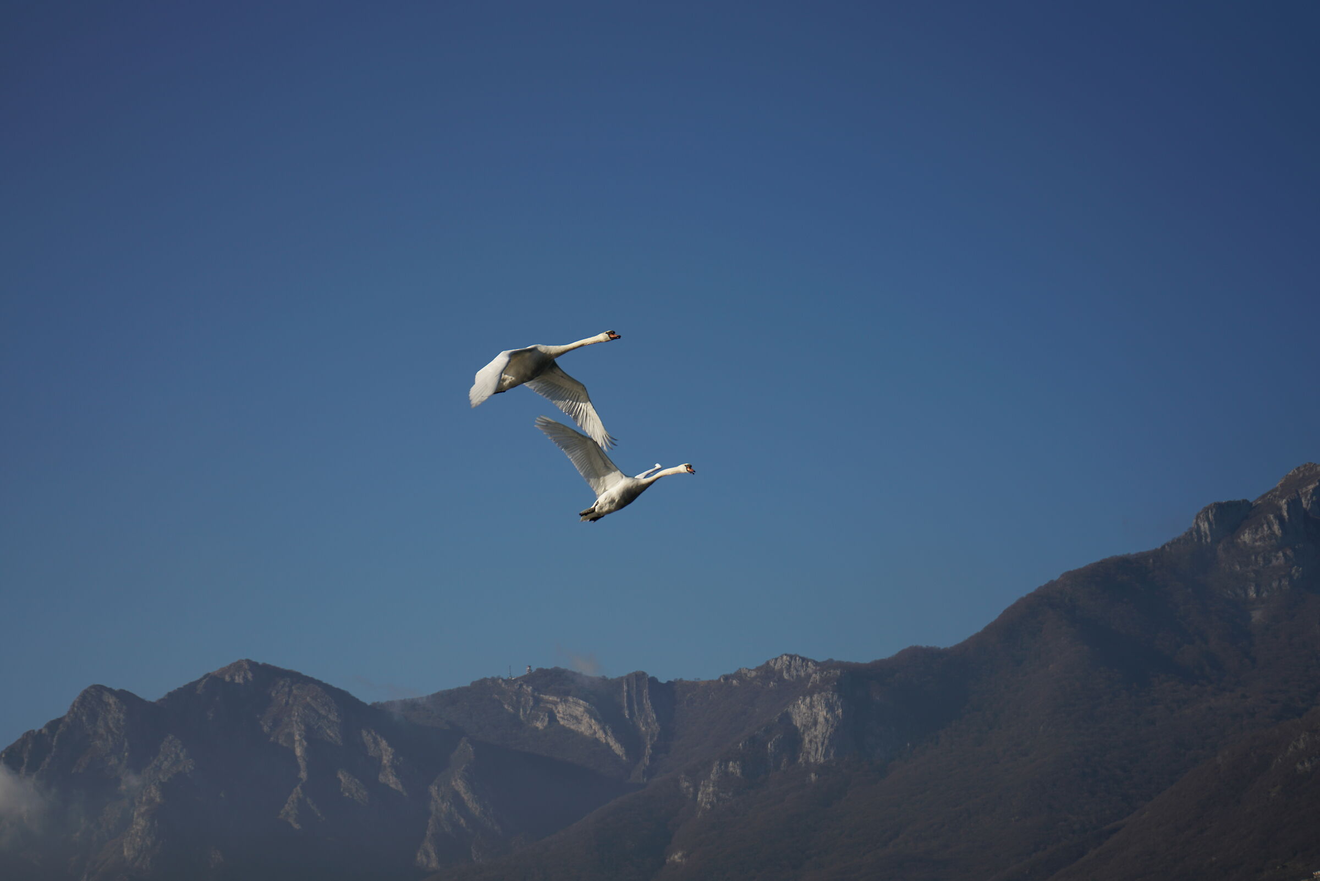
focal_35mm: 70
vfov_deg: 19.5
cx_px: 660
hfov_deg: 28.8
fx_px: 2567
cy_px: 440
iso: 100
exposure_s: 1/1250
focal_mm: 70
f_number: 5.6
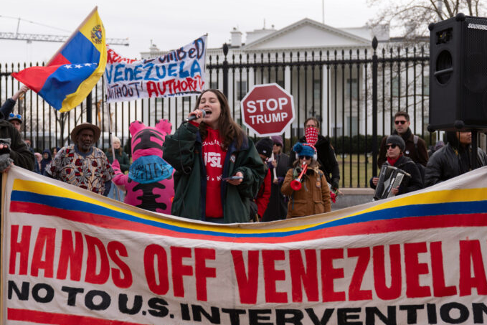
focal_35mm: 53
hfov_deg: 37.5
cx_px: 225
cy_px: 155
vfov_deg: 25.5
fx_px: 717
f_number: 3.5
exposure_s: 1/250
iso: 100
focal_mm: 40
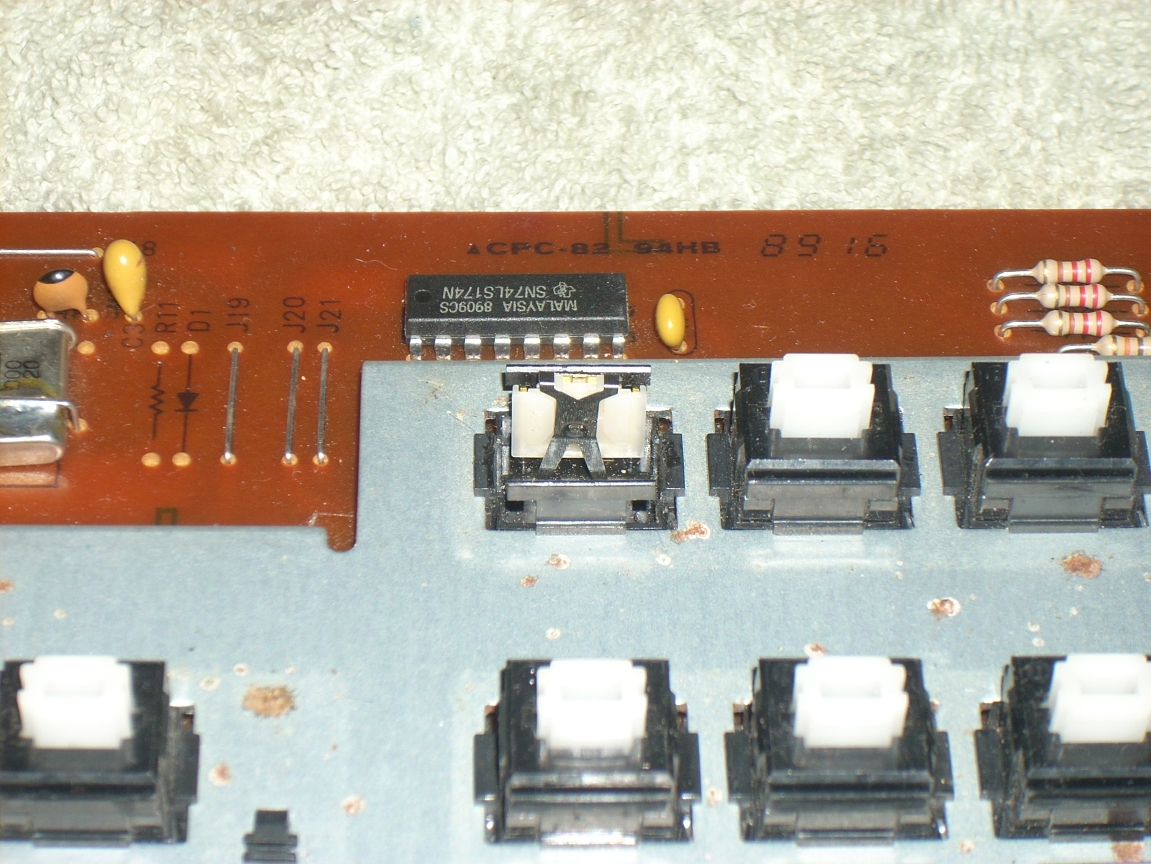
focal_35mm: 113
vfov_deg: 13.1
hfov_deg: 17.4
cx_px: 576
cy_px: 432
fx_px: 3757
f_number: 5.2
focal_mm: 18.6
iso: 64
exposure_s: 1/60
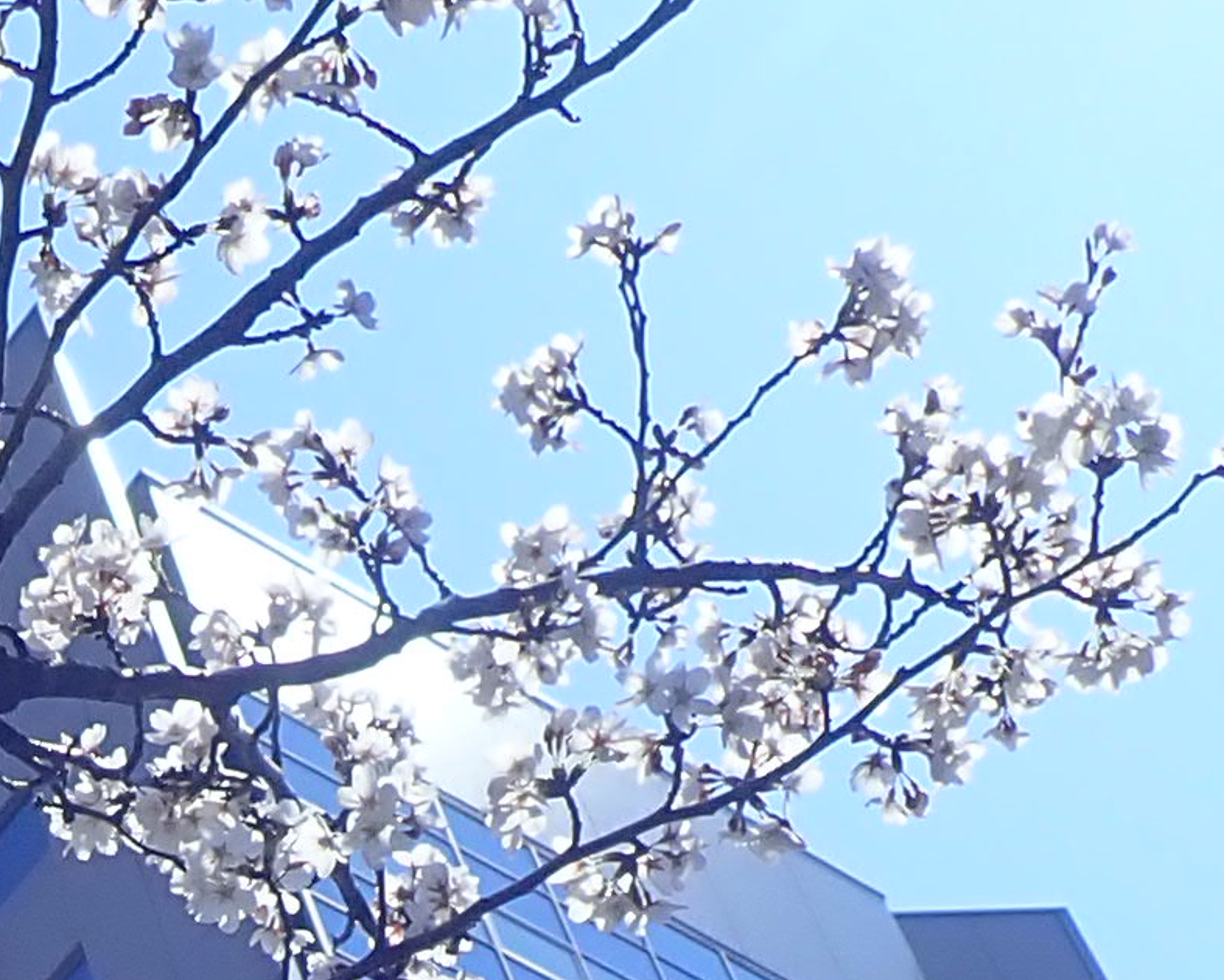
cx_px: -330
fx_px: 4493
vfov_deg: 11.3
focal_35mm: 124
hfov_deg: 14.9
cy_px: 1929
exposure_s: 1/250
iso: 100
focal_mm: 4.5
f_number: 8
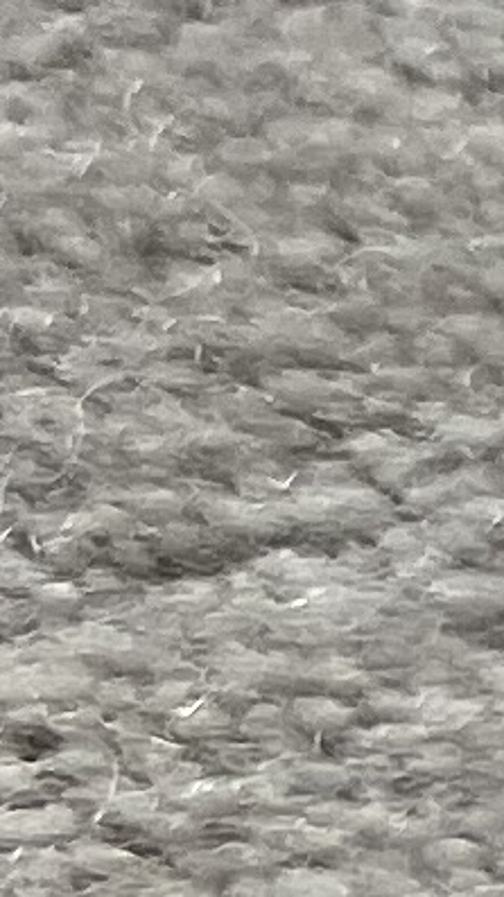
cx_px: 4466
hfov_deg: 3.1
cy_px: -436
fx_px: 6850
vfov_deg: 7.4
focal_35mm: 288
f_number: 1.5
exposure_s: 1/121
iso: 50
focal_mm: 5.7
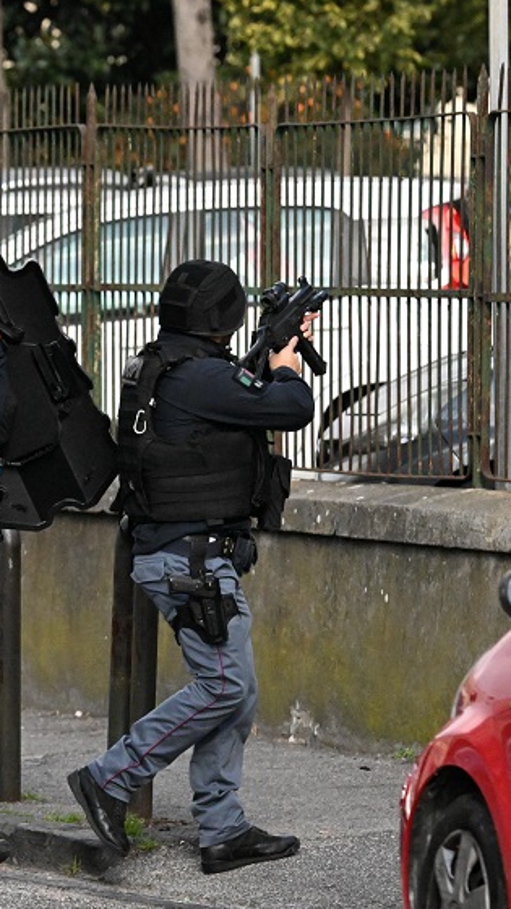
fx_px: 9467
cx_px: -67
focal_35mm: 393
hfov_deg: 3.1
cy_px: 503
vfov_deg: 5.5
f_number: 8
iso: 10000
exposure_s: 1/10000
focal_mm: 210
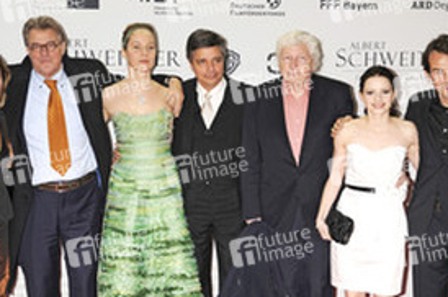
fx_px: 982
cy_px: 207
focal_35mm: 79
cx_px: 228
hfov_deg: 25.7
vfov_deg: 17.2
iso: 500
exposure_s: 1/160
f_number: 5.6
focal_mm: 48
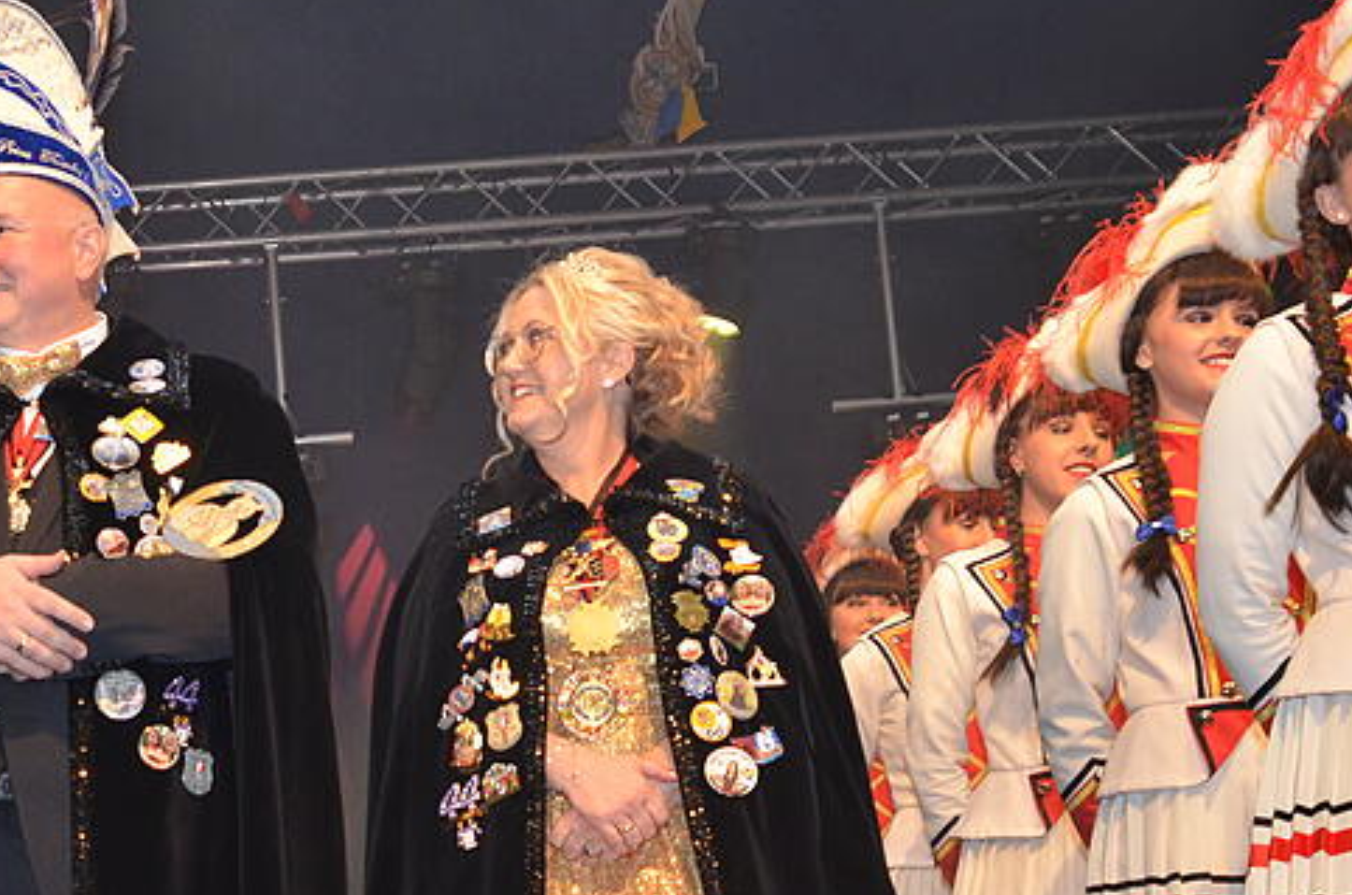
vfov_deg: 18.9
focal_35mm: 70
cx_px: 111
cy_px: 857
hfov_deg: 27.7
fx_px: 2623
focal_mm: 24
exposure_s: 1/60
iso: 800
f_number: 4
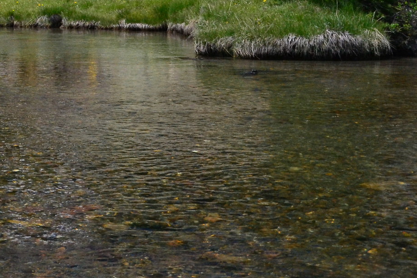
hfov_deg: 21.4
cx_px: -105
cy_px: -55
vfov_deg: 15.2
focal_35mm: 87
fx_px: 1008
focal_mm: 22
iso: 1400
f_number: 3.8
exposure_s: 1/2000
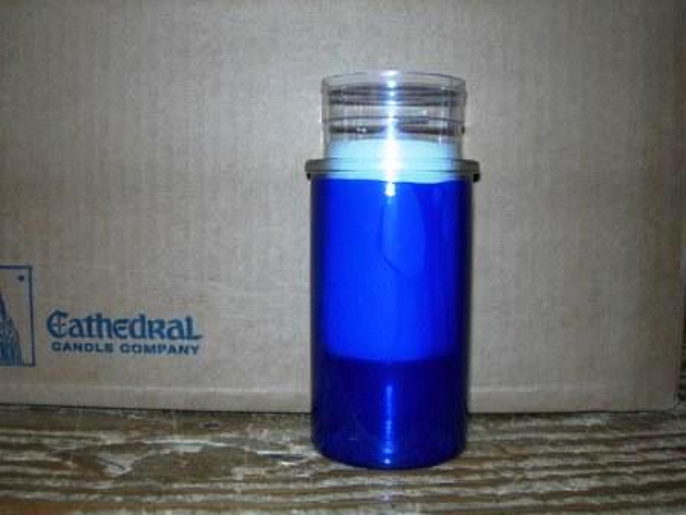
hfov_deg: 49.0
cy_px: 258
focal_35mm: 38
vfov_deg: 37.7
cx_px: 343
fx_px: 753
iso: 50
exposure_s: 1/60.1
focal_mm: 7.8
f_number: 4.8
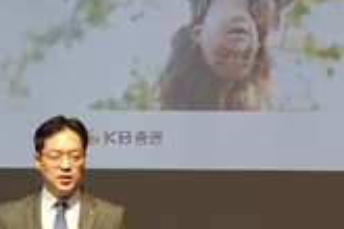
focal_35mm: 218
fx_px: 2083
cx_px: 119
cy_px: 131
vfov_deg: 6.3
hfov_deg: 9.4
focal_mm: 22.18
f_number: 2.8
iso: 320
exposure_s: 1/60
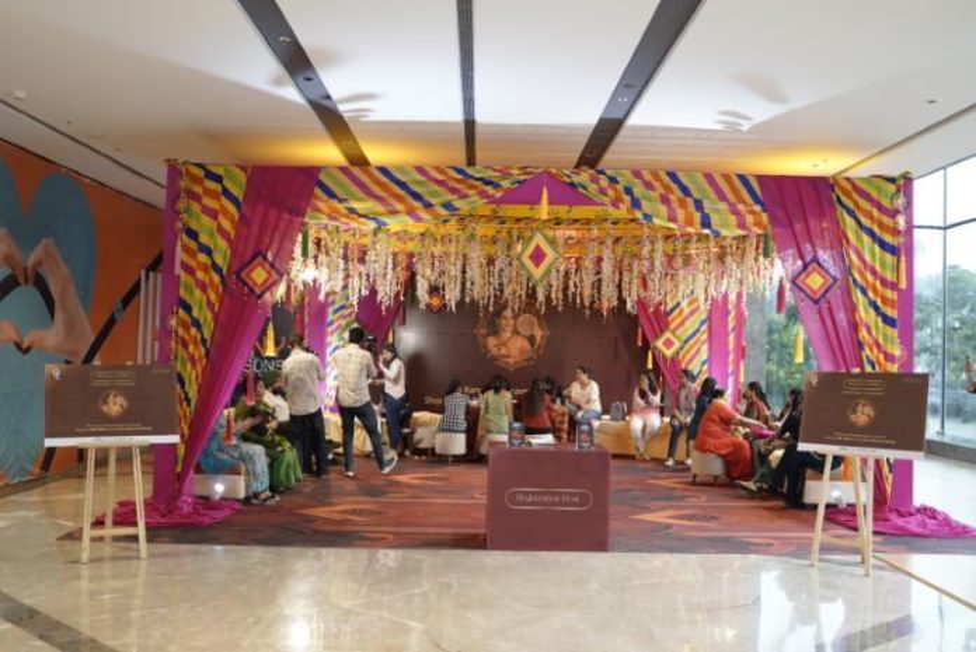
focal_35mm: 33
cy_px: 326
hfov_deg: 57.2
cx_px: 488
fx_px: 895
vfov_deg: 40.0
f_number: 2.8
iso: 1600
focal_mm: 33
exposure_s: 1/200
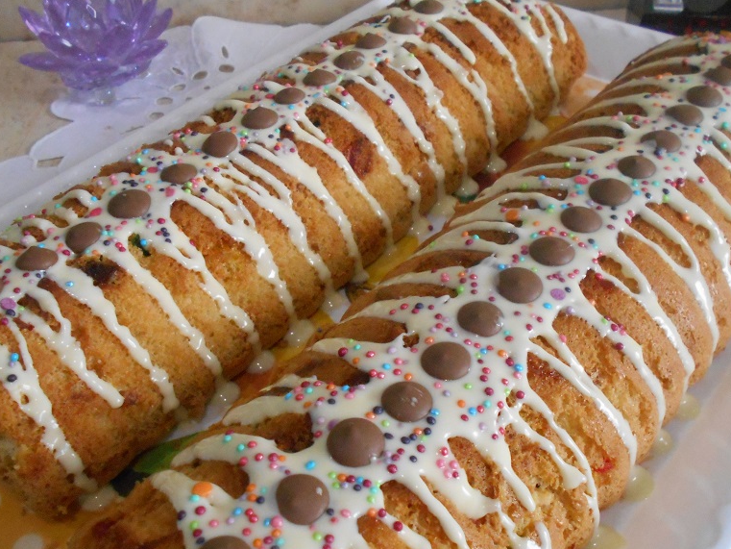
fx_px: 739
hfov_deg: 52.6
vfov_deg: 40.6
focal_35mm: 35
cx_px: 388
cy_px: 321
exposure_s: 1/60
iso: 800
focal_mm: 4.6
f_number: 3.2
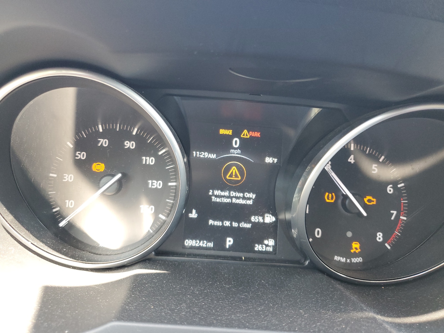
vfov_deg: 53.1
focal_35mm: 26
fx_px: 333
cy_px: 166
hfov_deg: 67.3
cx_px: 222
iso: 136
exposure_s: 1/60.2
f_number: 1.5
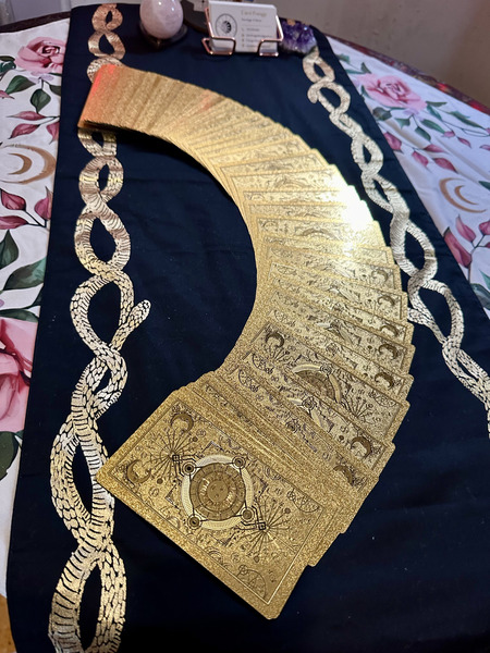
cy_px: 326
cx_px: 245
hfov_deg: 56.8
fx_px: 453
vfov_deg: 71.6
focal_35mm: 24
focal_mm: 6.86
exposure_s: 1/60
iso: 250
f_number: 1.78
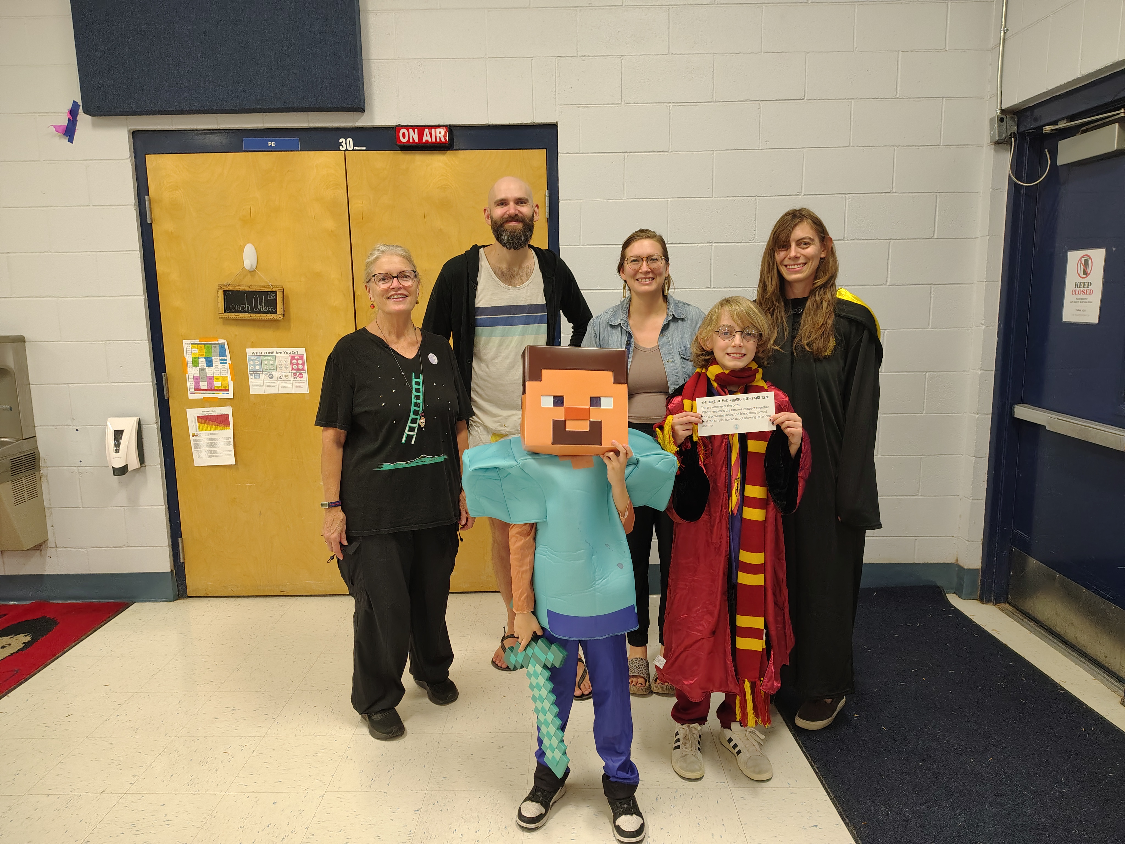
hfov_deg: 71.6
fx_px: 780
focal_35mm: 24
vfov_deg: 56.8
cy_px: 422
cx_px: 562
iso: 1175
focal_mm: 5.56
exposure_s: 1/120
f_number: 1.8
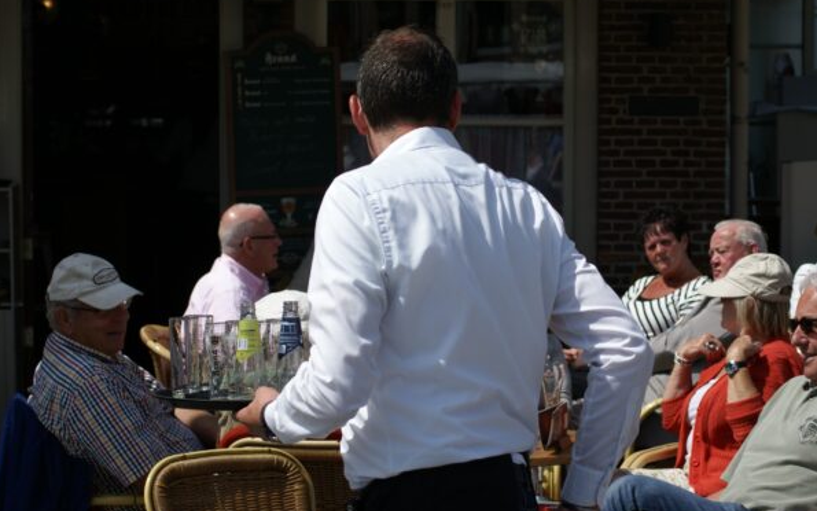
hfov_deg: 19.3
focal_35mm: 108
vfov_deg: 12.1
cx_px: 406
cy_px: 257
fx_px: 2405
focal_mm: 70
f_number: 8
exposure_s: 1/500
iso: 100
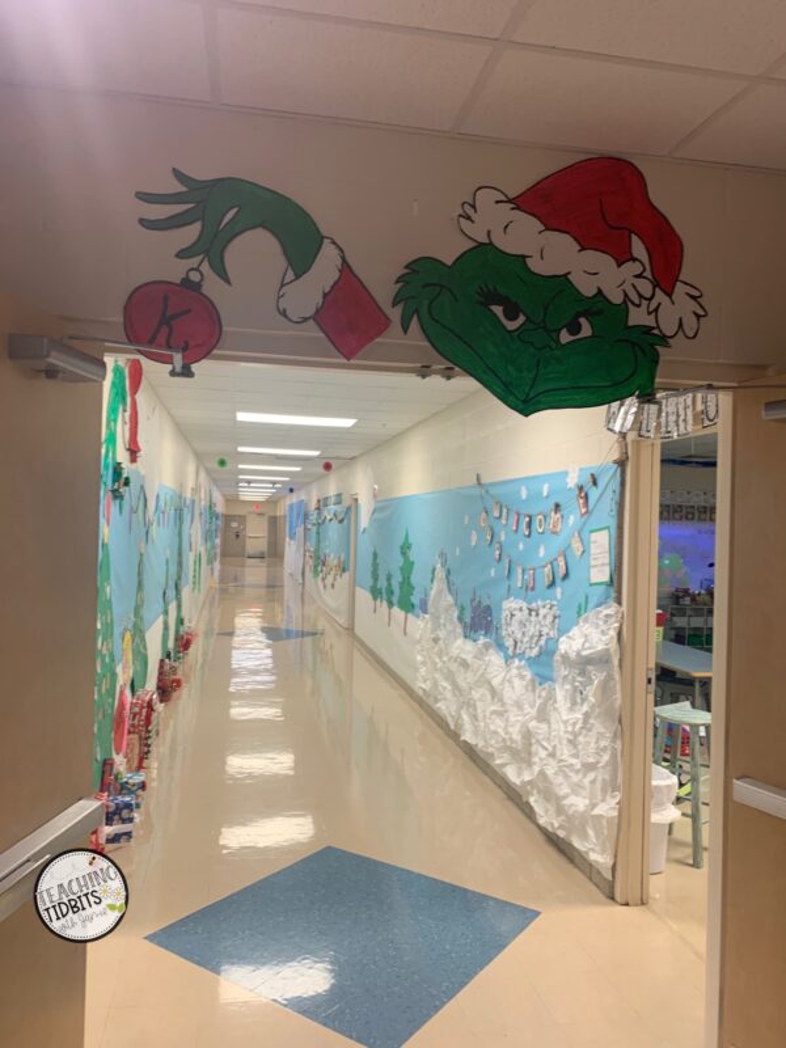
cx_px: 393
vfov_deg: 67.3
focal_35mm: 26
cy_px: 524
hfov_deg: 53.1
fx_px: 787
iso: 125
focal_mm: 4.25
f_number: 1.8
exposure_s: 1/60
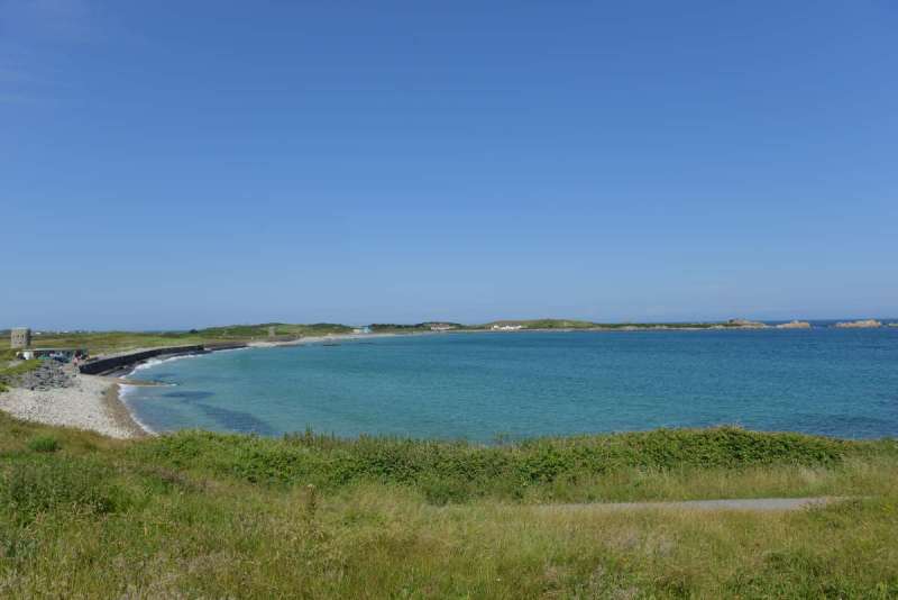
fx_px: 599
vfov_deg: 53.2
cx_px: 449
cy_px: 300
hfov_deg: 73.7
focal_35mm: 24
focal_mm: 24
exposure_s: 1/800
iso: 125
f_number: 7.1
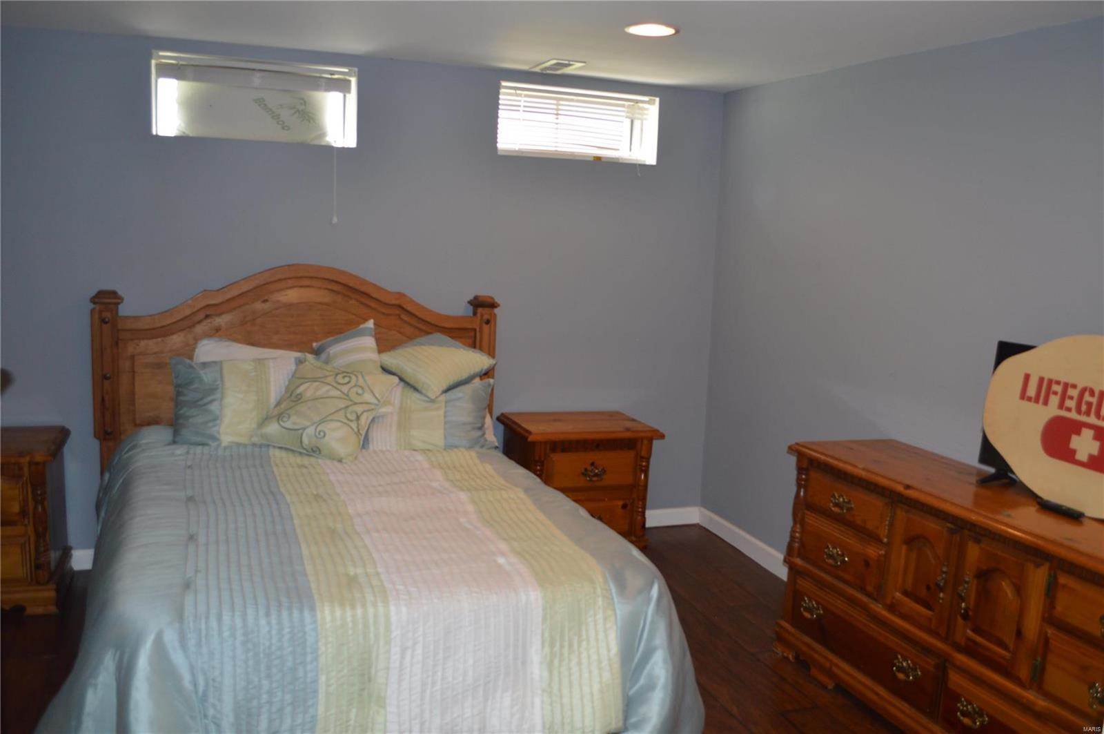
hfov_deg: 62.0
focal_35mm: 30
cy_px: 367
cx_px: 552
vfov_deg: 43.5
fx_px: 919
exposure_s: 1/60
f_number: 3.8
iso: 400
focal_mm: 20
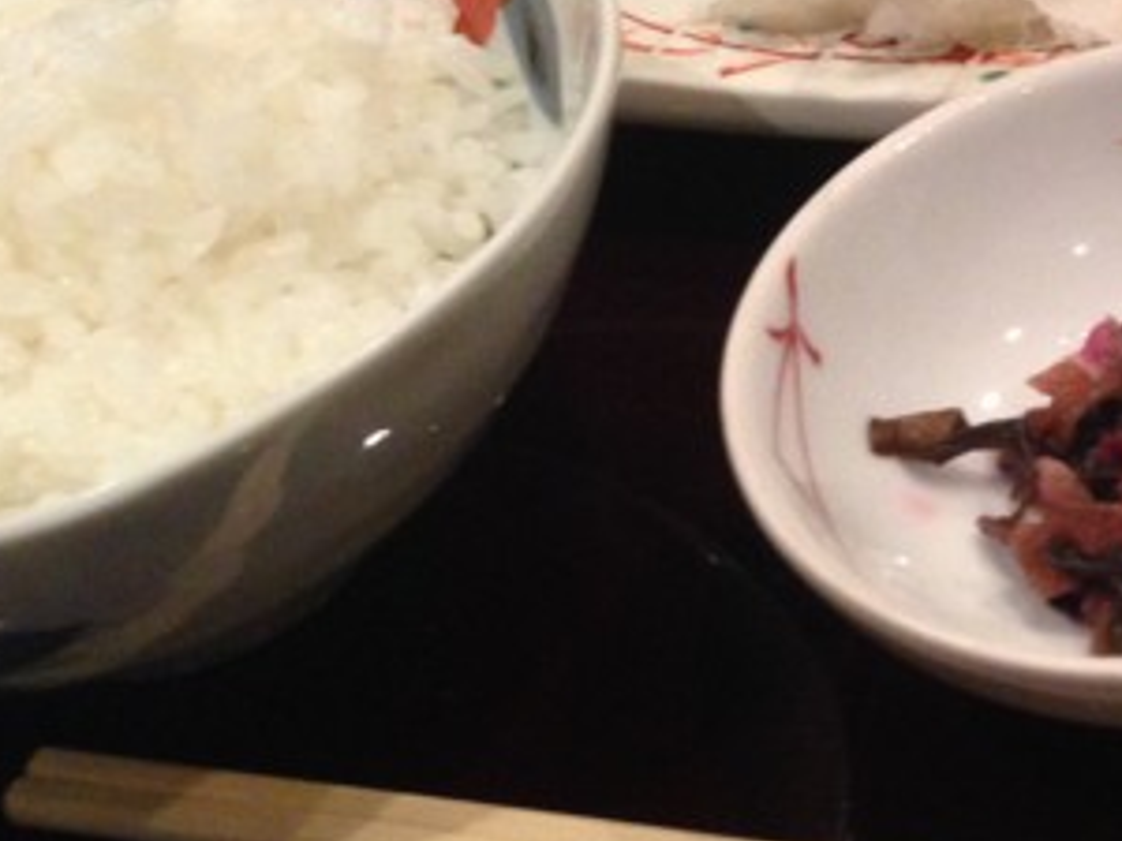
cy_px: 318
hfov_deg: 20.8
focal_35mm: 88
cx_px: 1350
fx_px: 2852
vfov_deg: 16.8
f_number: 2.4
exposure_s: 1/20
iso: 320
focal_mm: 4.12
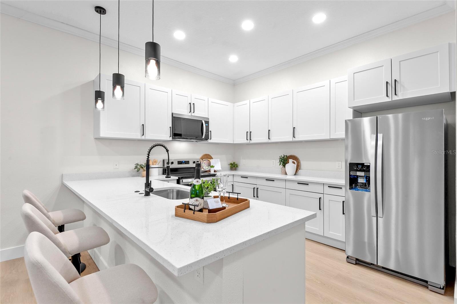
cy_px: 152
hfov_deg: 96.8
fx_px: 203
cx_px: 228
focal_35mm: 16
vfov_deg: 73.6
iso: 100
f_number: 10
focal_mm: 16
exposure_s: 1/3
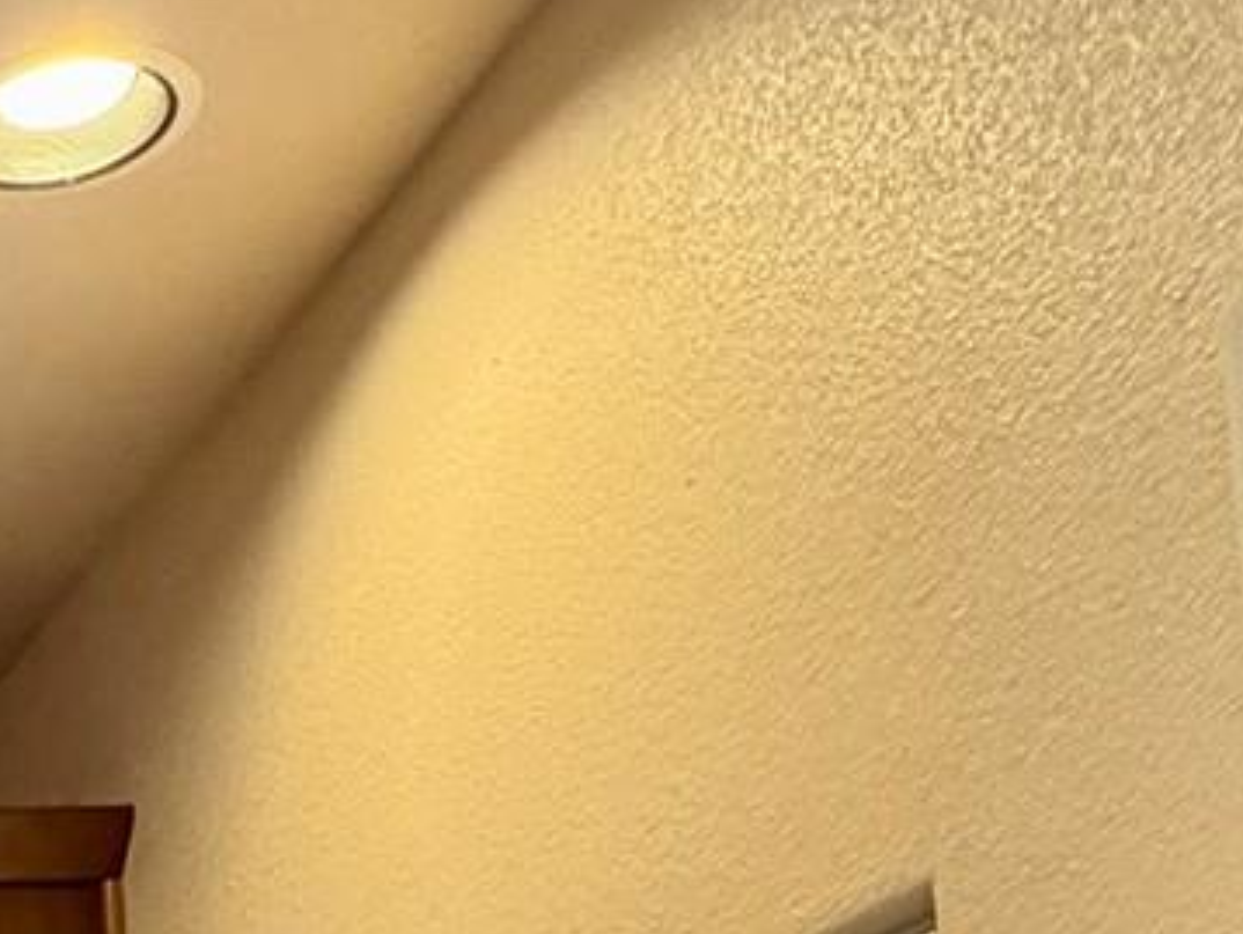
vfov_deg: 16.0
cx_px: -920
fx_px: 2875
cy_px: 1608
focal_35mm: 80
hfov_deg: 19.2
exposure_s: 1/60
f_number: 2.2
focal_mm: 2.22
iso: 320
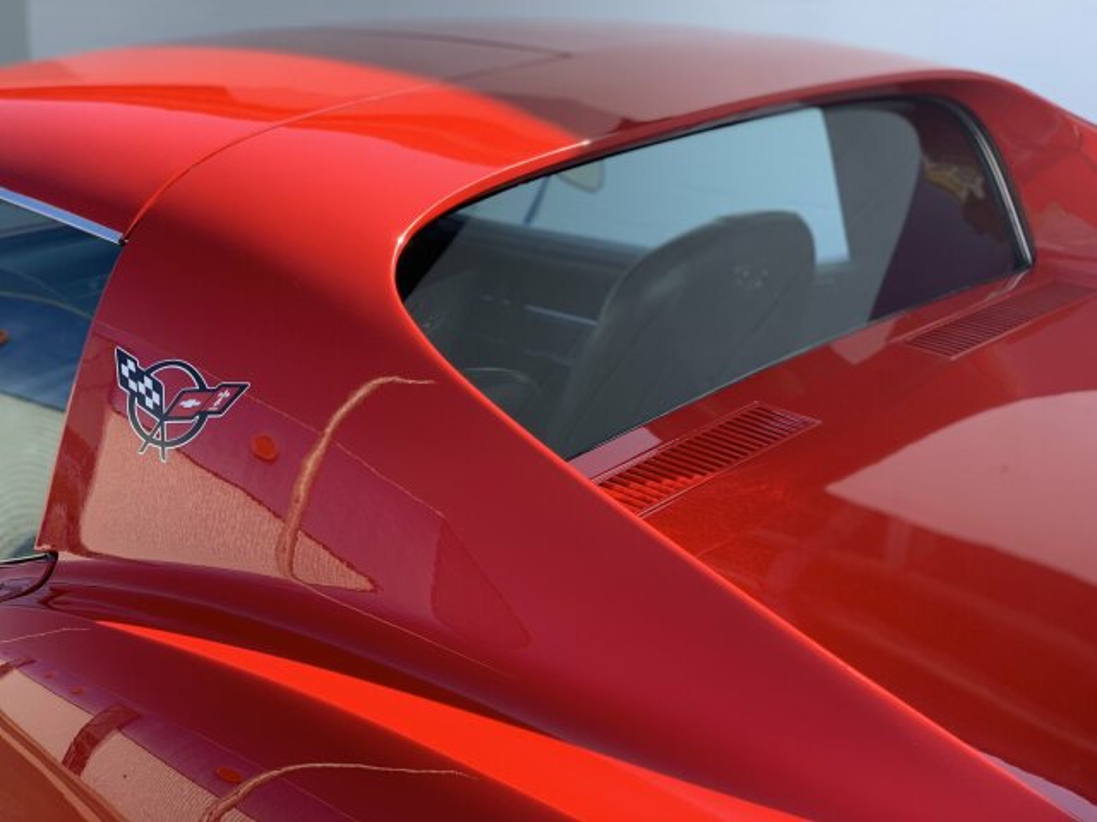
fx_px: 1648
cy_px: 411
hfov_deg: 36.8
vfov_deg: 28.0
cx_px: 548
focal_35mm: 52
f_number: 2.4
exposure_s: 1/122
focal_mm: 6
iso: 16
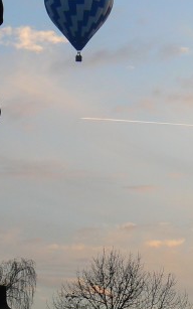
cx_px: 46
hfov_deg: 8.6
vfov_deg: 13.8
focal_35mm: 152
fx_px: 1279
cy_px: 187
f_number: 4
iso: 80
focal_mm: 11
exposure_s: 1/100
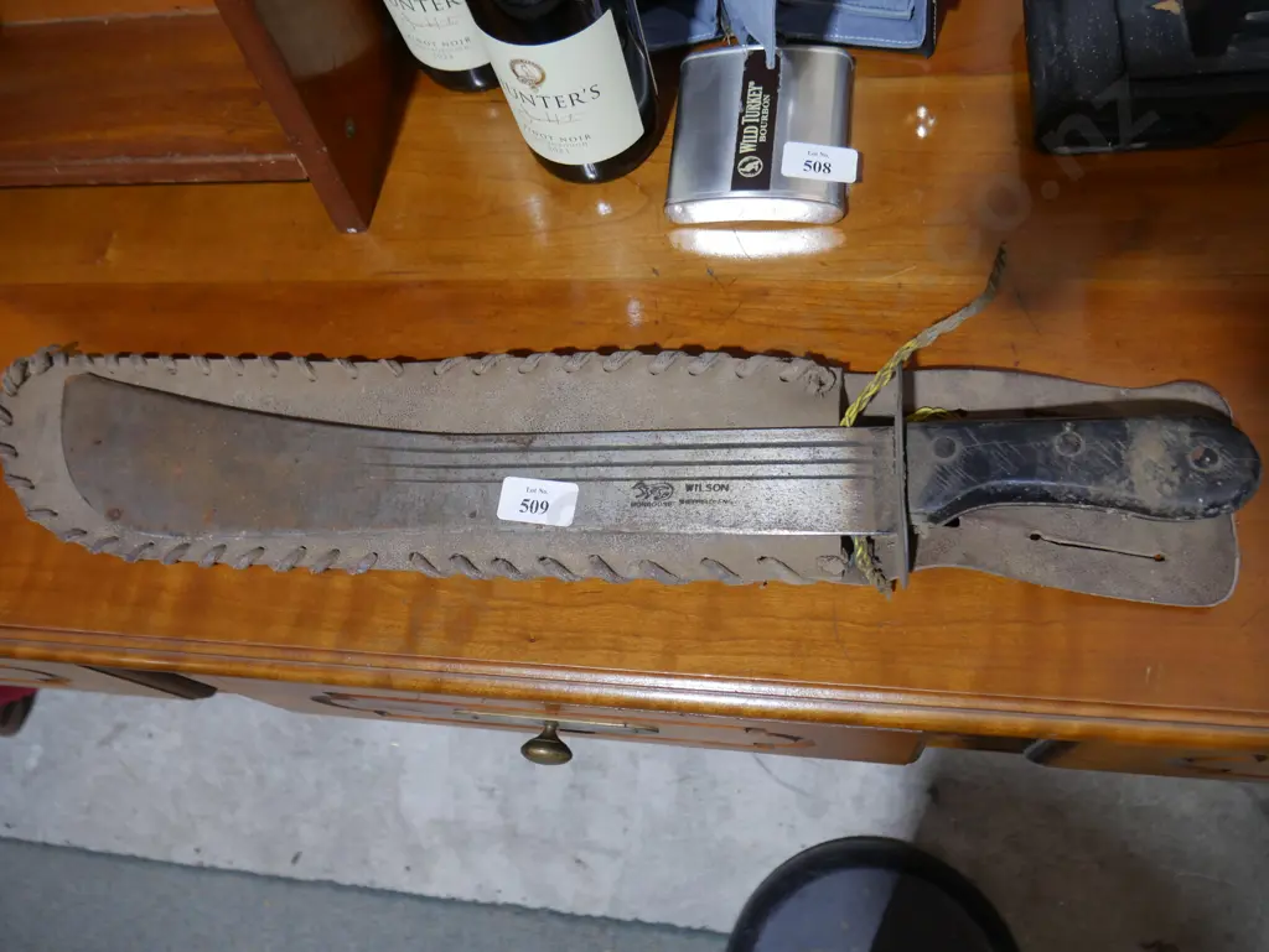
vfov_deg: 49.8
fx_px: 1027
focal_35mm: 28
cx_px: 634
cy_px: 476
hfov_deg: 63.4
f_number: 3.5
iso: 320
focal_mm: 14
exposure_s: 1/60
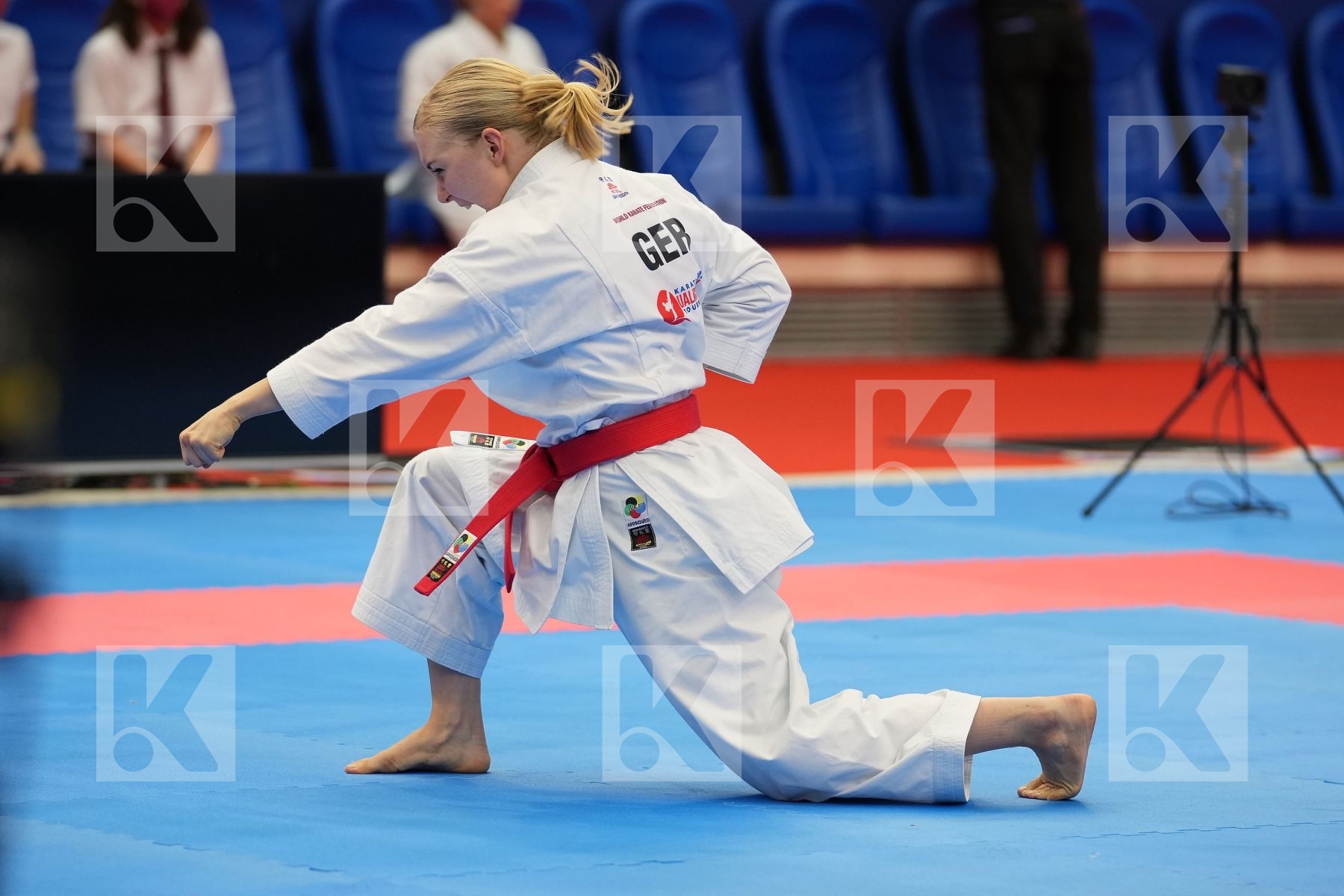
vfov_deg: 7.0
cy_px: 448
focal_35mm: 196
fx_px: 7317
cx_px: 672
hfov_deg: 10.5
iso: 800
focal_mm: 131
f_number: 2.8
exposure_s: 1/500
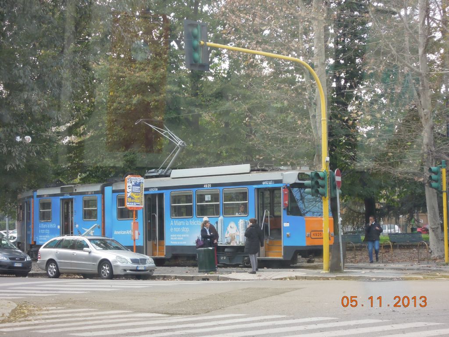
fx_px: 1297
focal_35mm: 100
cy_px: 168
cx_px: 224
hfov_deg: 19.6
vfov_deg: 14.8
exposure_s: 1/60
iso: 180
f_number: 4.9
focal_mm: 17.9
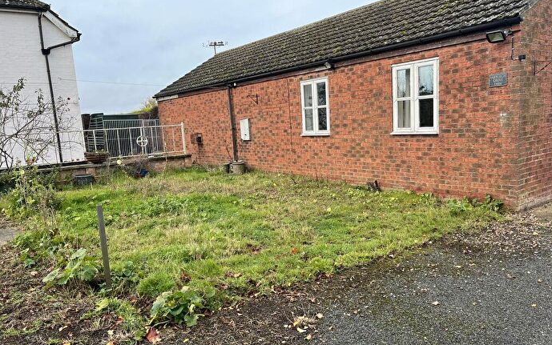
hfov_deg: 66.5
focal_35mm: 28
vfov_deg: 44.5
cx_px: 280
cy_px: 183
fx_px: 421
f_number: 1.6
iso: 50
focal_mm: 5.1
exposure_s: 1/447
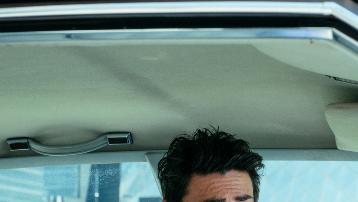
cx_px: 221
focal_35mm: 118
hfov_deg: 18.1
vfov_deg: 10.2
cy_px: 194
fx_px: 1120
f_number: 5.6
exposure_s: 1/450
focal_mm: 45.5
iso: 640
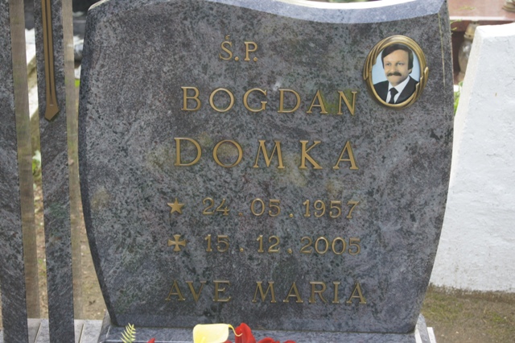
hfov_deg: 24.6
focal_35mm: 82
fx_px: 1180
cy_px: 172
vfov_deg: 16.5
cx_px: 258
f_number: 5.6
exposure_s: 1/100
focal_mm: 55
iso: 250
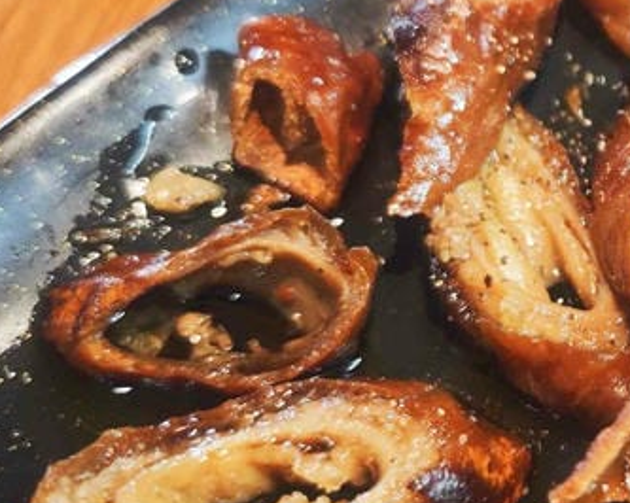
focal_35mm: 81
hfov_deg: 21.8
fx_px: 1509
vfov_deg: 18.8
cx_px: 761
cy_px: 138
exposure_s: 1/120
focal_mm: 8.72
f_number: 2
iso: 1000
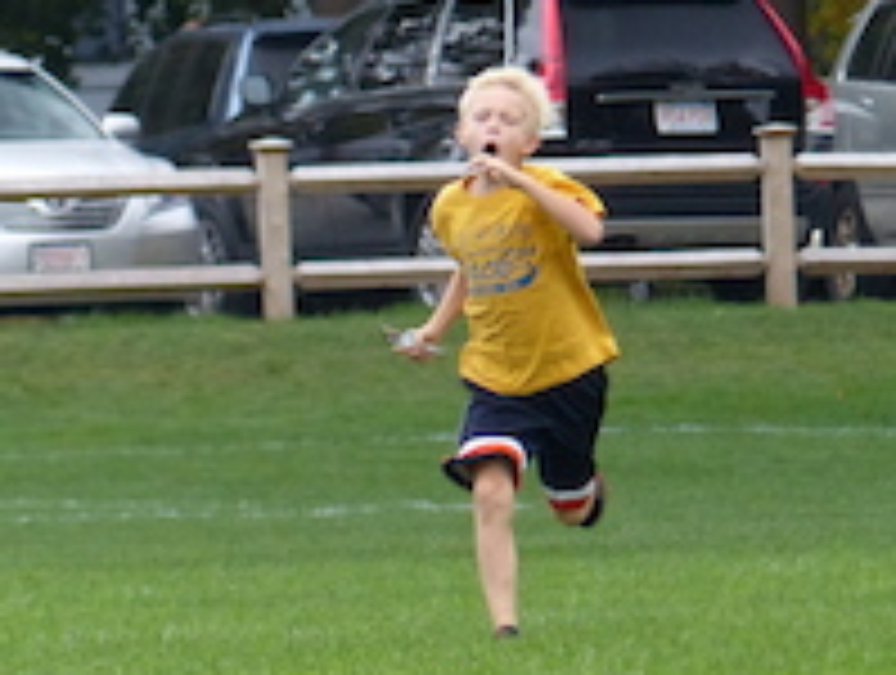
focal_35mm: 1319
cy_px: 306
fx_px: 34203
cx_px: 624
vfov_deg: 1.1
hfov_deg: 1.5
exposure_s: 1/500
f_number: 2.8
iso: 320
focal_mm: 88.7
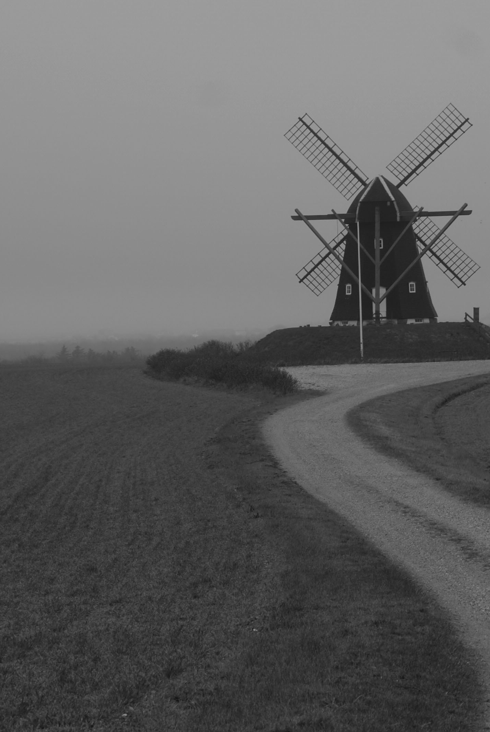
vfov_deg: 10.7
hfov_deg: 7.2
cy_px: 552
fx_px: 3889
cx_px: 398
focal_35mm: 191
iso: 100
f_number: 6.3
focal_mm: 70
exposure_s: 1/160
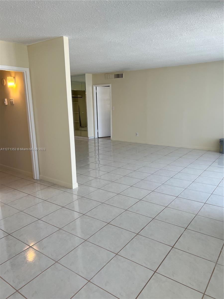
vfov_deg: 67.3
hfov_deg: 53.1
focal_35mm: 26
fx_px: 224
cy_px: 150
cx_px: 112
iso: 50
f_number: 1.5
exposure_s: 1/208
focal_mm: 5.7
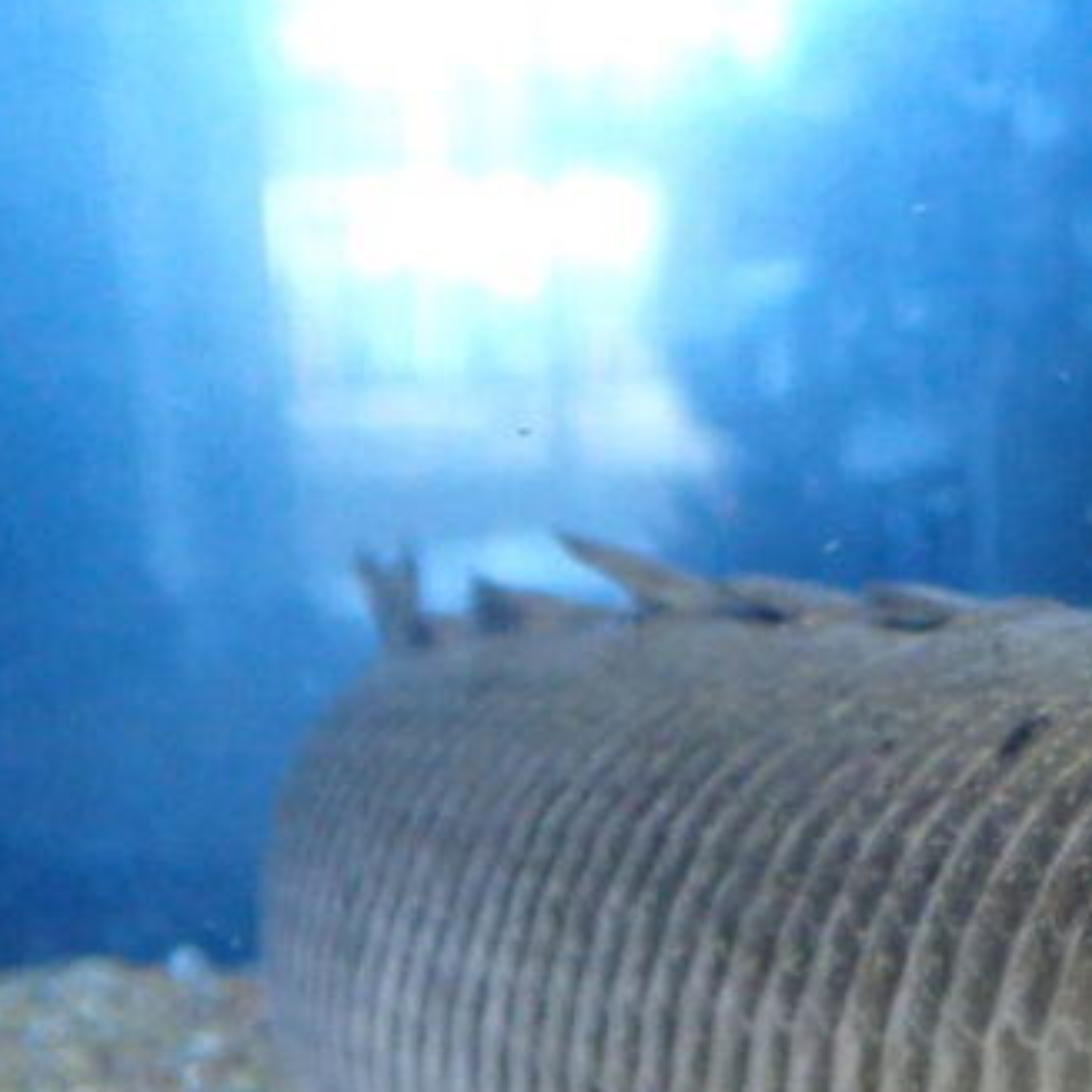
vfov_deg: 20.6
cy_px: 918
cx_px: 1513
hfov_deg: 19.0
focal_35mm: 83
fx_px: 2962
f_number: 2.3
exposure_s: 1/40
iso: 800
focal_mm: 5.4
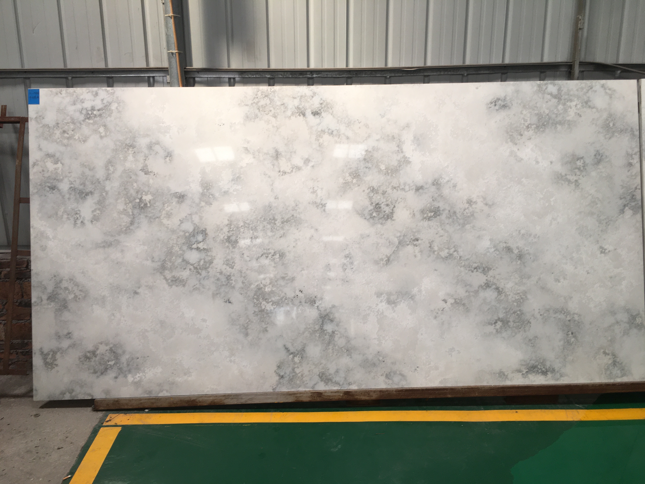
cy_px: 242
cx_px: 322
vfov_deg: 48.2
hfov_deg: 61.7
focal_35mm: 29
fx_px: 540
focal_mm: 4.15
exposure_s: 1/50
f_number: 2.2
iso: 32
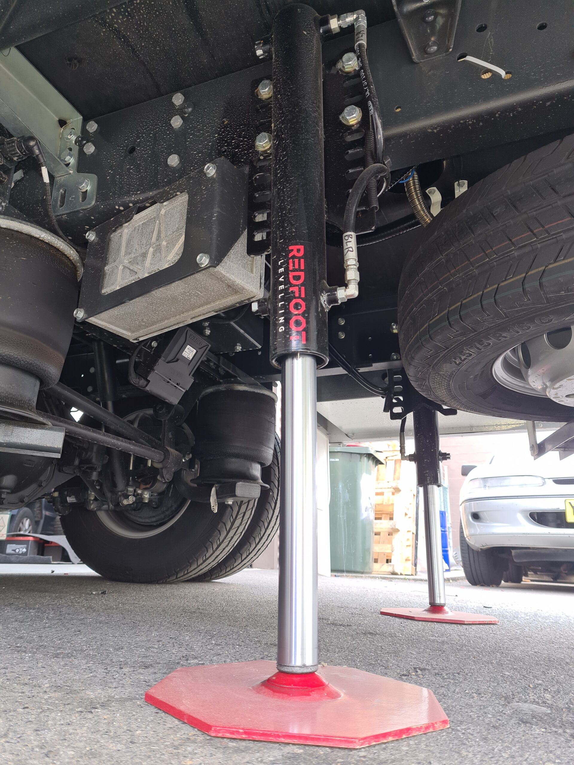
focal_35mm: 26
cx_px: 287
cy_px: 382
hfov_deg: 53.1
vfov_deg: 67.3
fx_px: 575
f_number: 1.8
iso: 50
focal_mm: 5.4
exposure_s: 1/50
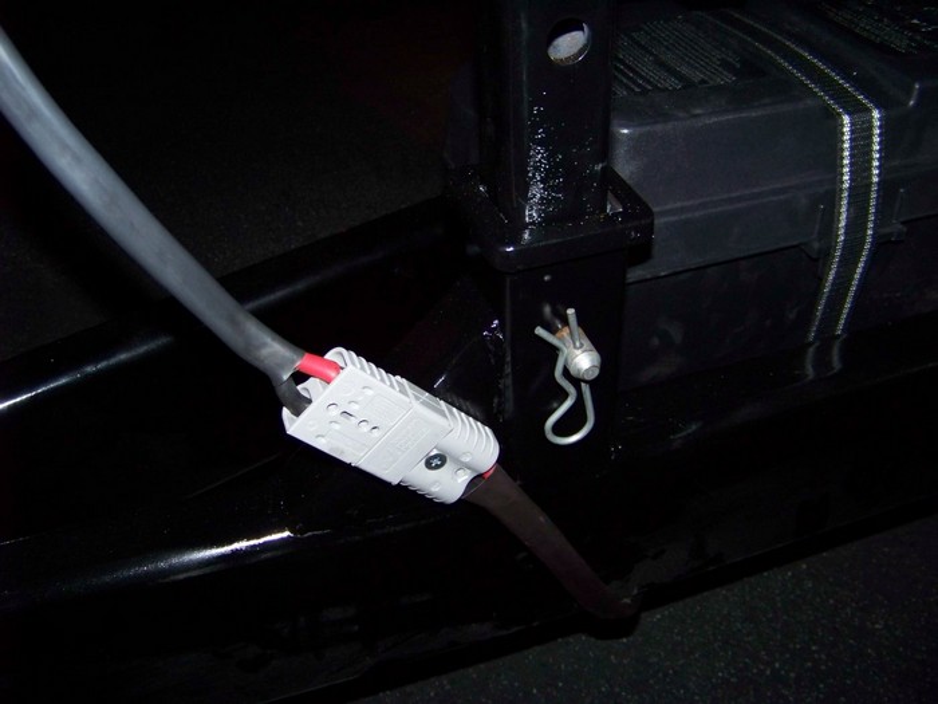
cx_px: 469
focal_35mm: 36
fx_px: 976
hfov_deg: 51.4
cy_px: 352
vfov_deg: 39.7
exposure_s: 1/30
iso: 200
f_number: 2.8
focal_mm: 5.85
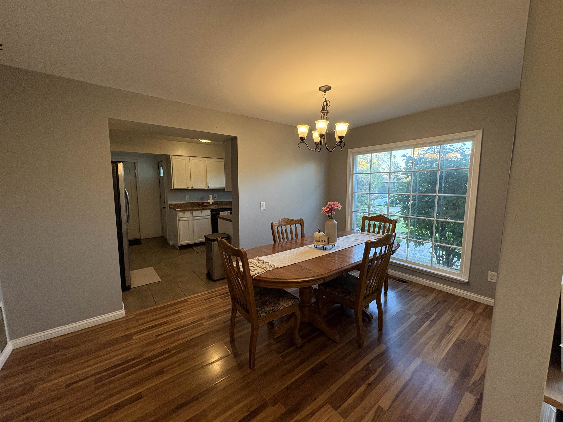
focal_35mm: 14
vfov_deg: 85.7
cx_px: 282
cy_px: 211
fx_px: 228
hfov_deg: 102.1
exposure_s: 1/60
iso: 320
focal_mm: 2.22
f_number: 2.2
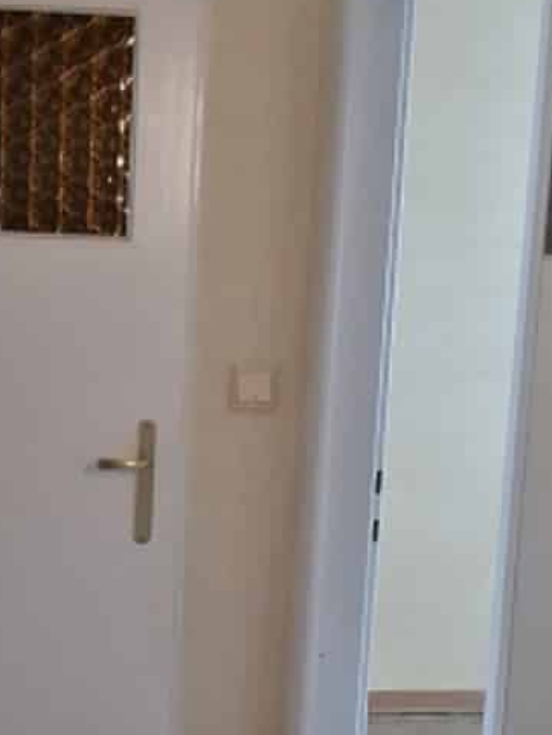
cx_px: 124
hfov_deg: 17.1
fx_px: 1827
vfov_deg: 22.4
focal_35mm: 86
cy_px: 590
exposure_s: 1/33.3
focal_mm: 3.95
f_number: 1.8
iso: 320
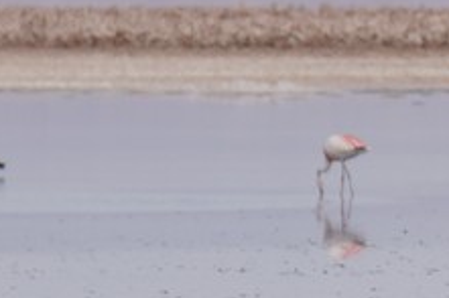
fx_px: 19242
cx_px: 727
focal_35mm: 1544
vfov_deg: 0.9
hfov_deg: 1.3
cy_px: 105
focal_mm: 210
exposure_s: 1/800
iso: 200
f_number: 9
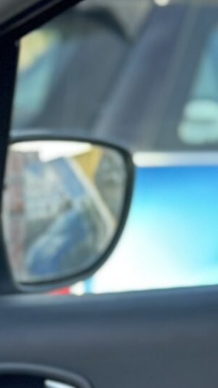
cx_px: -486
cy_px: 636
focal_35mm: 248
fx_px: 2547
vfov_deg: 8.4
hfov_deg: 4.6
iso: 80
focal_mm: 6.86
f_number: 1.78
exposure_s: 1/220
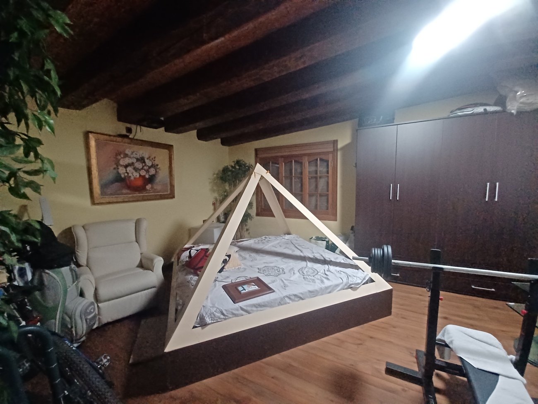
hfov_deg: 106.2
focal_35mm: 13
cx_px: 269
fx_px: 202
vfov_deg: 89.9
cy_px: 202
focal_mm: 1.42
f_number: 2.2
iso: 320
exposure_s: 1/15
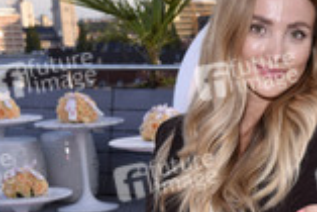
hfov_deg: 15.6
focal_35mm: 126
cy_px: 228
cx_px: 395
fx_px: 1111
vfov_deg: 10.8
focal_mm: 44
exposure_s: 1/160
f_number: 8
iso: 400
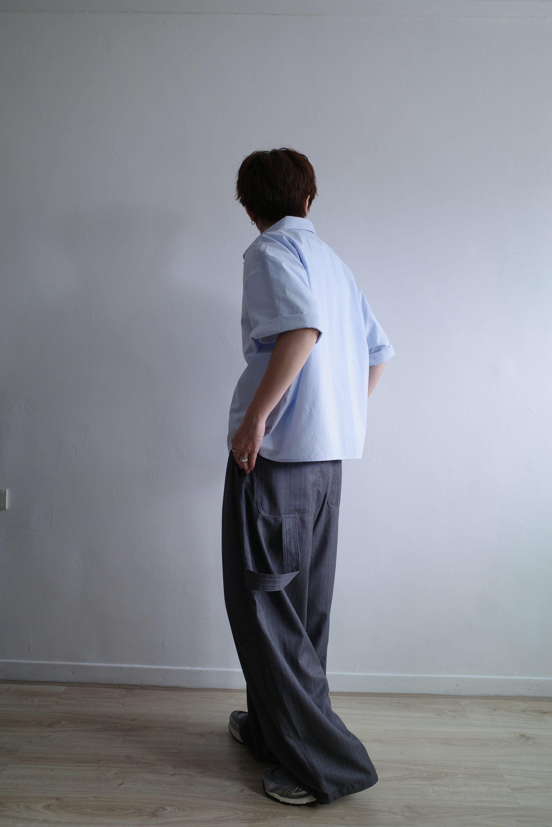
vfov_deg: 65.5
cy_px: 414
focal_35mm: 28
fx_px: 644
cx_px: 276
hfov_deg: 46.4
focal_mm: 18.3
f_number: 2.8
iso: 320
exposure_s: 1/30
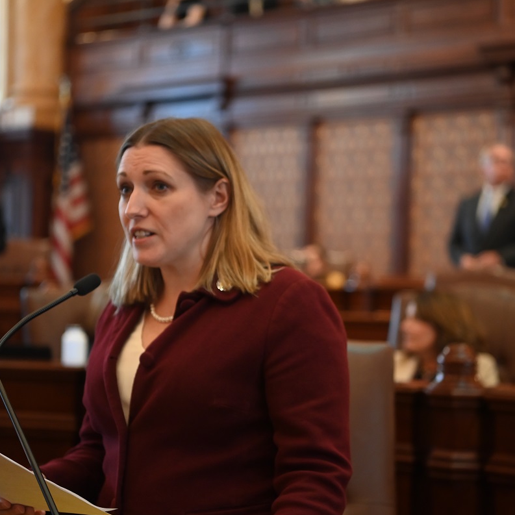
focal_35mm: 90
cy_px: 258
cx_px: 286
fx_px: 1515
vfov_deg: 19.3
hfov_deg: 19.3
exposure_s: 1/200
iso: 3200
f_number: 2.8
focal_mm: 70
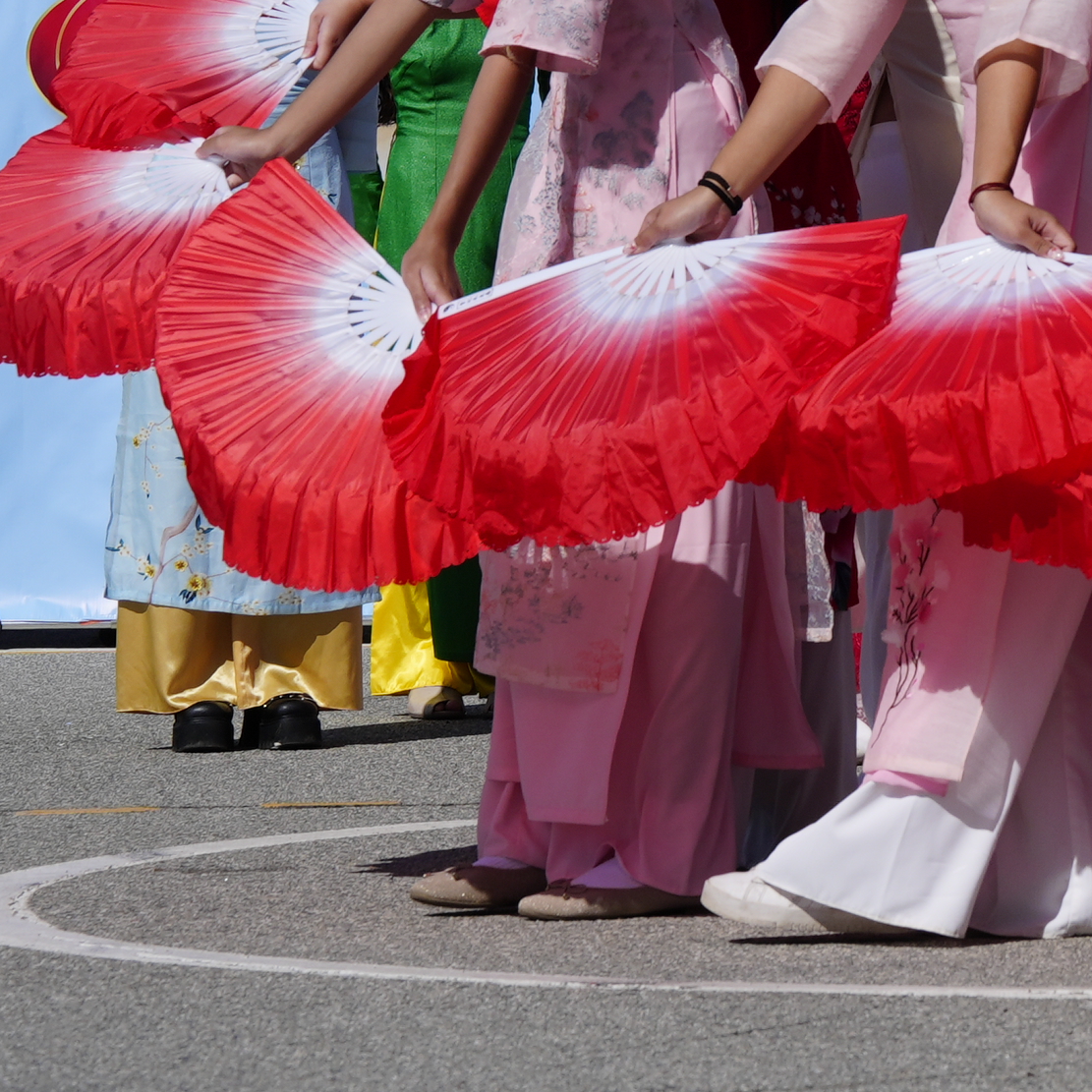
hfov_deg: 8.2
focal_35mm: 211
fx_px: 7531
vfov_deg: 8.3
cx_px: 1508
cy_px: 15
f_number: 10
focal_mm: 70
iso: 250
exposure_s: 1/1250
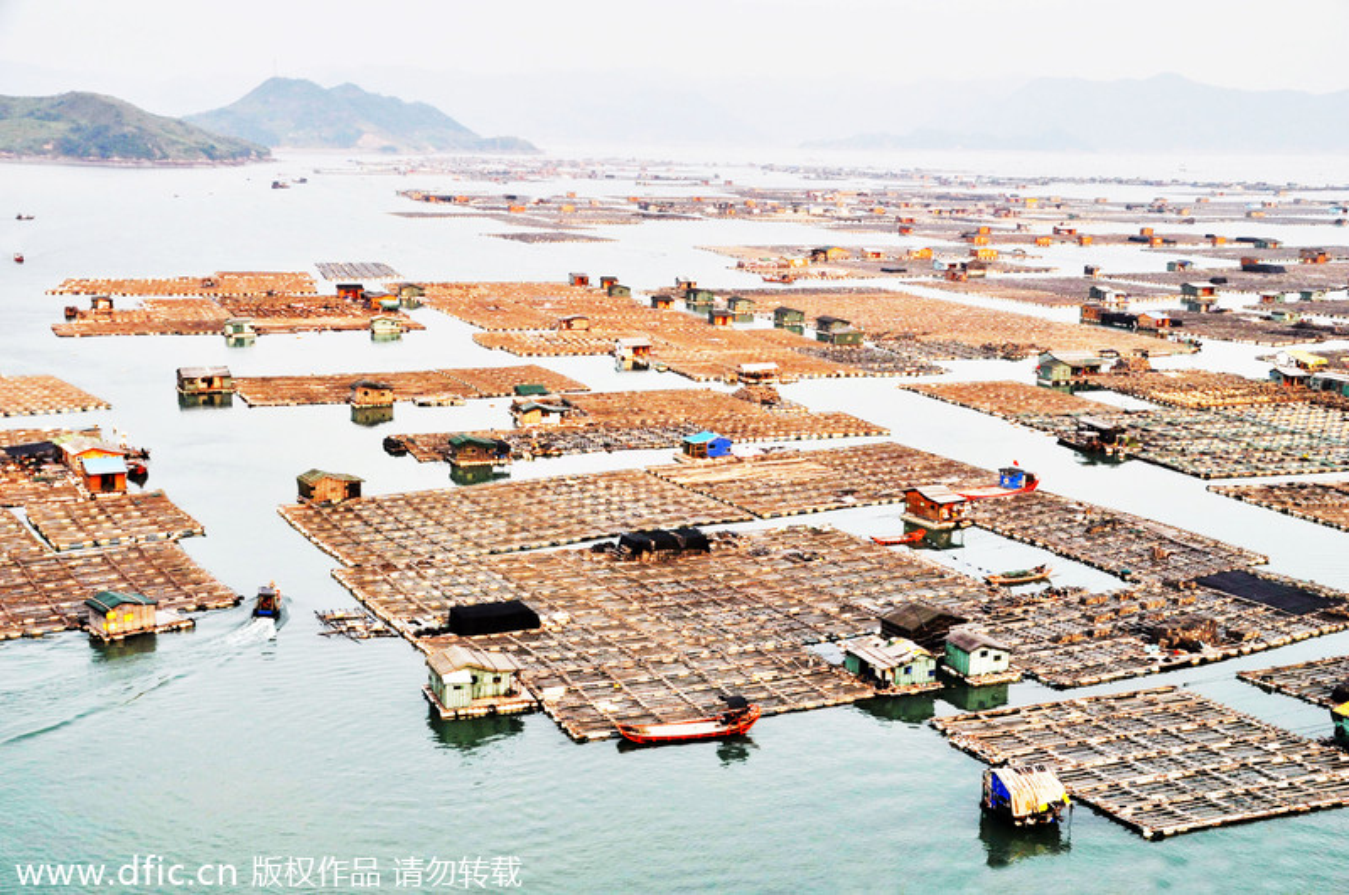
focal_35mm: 40
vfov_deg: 32.9
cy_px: 448
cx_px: 674
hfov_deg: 48.0
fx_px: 1515
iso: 200
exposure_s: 1/125
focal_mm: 27
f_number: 9
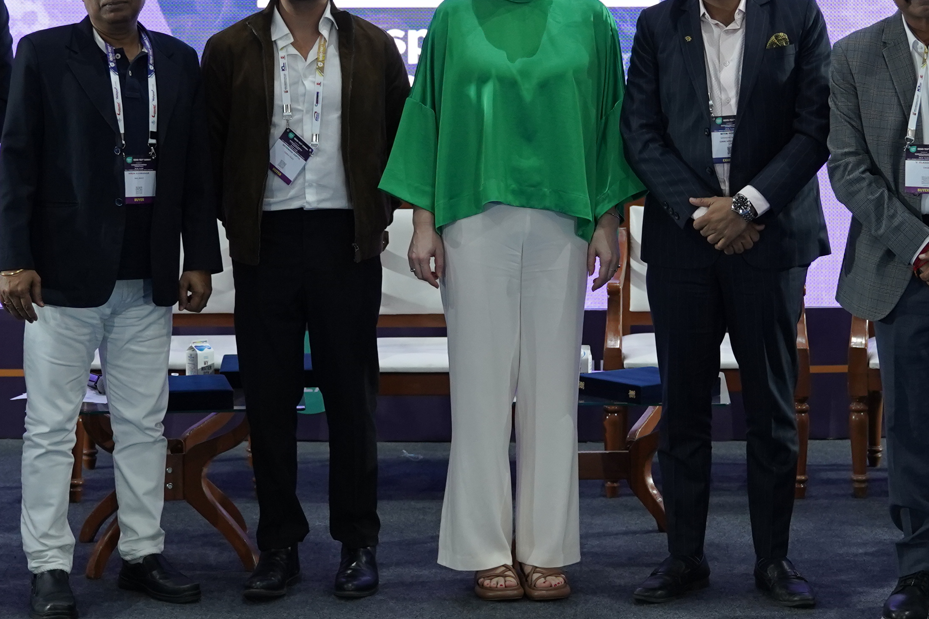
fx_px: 1935
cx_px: 540
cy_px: 97
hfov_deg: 27.0
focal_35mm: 75
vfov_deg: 18.0
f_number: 2.8
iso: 1600
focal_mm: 28
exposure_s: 1/125
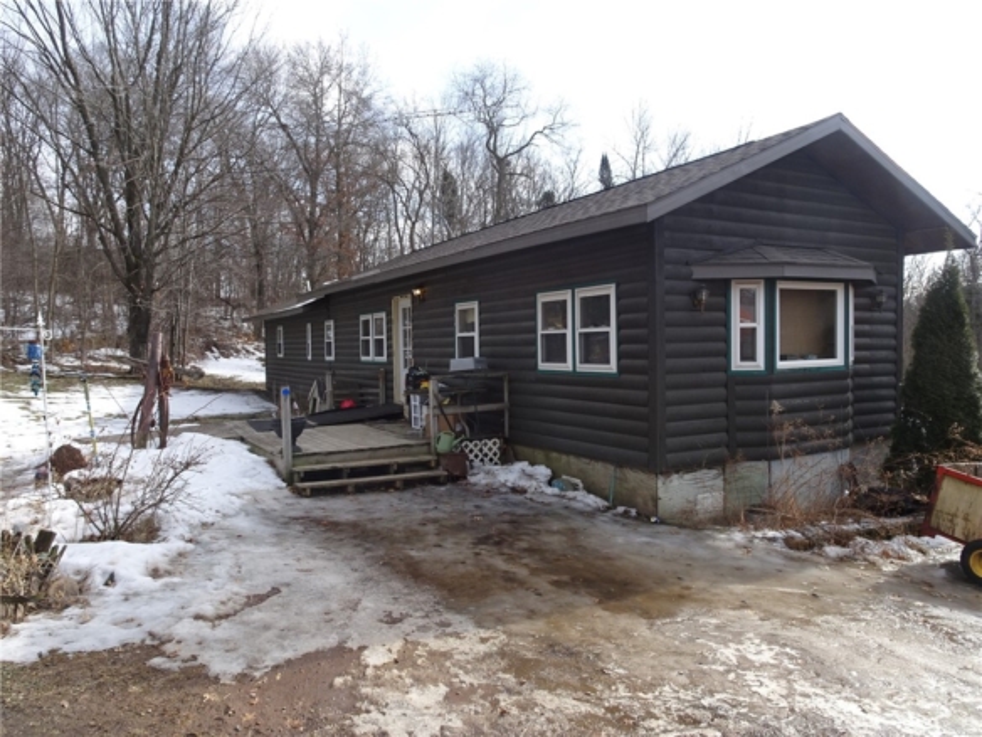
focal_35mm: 24
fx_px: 681
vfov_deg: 56.8
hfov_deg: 71.6
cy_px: 368
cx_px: 491
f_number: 3.5
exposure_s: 1/400
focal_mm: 4.1
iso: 80
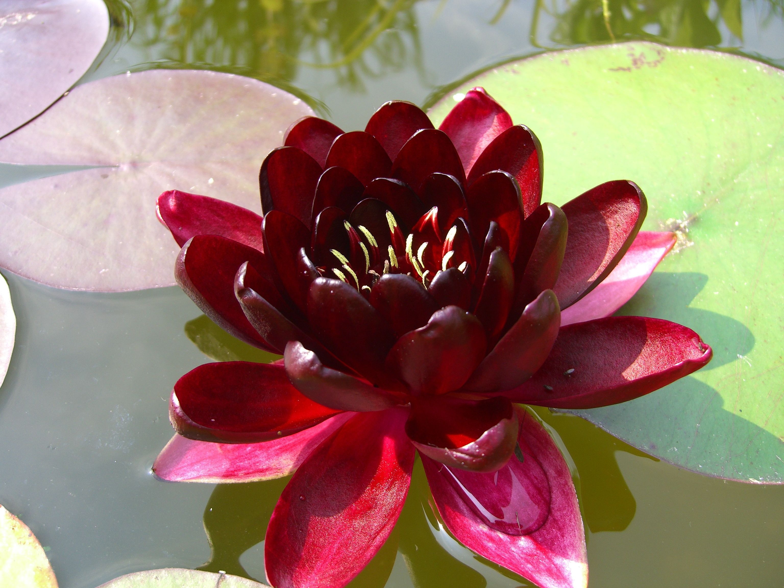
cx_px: 392
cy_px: 294
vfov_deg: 37.7
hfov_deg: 49.0
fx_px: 861
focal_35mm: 38
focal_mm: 7.9
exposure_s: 1/200
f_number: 2.8
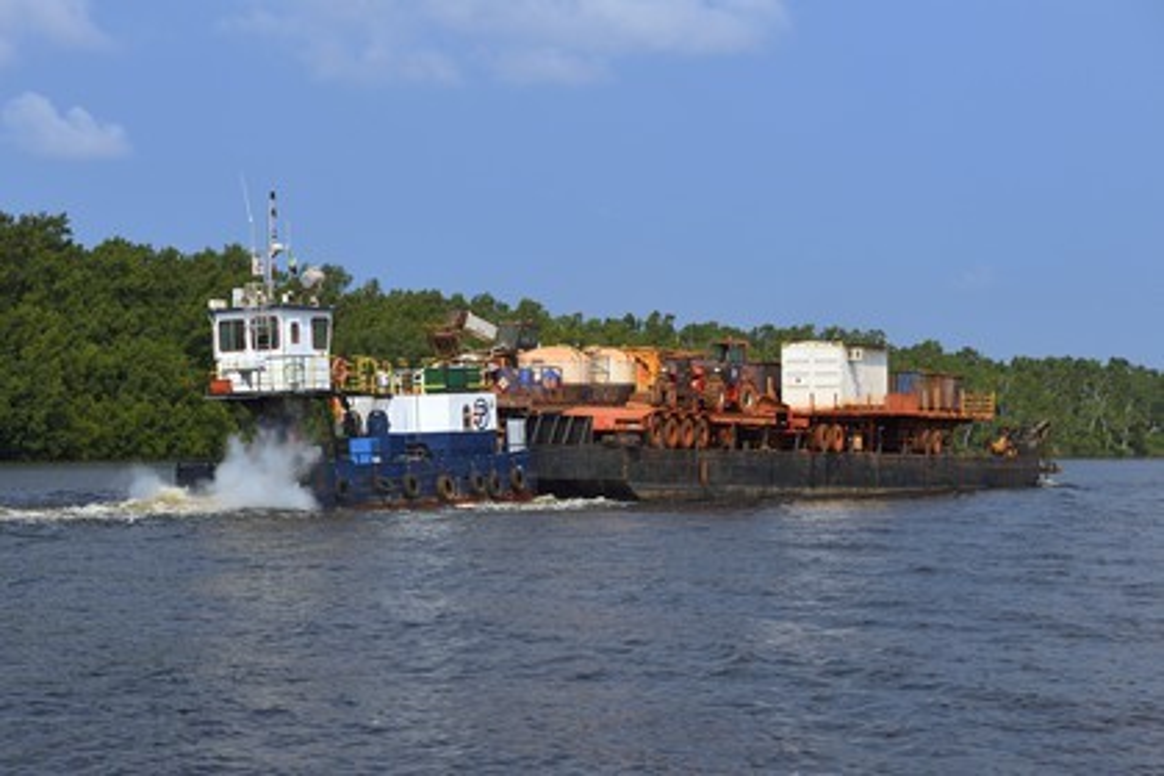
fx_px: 2522
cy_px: 388
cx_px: 582
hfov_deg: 26.0
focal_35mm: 78
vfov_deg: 17.5
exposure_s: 1/1250
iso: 400
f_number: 7.1
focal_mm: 78
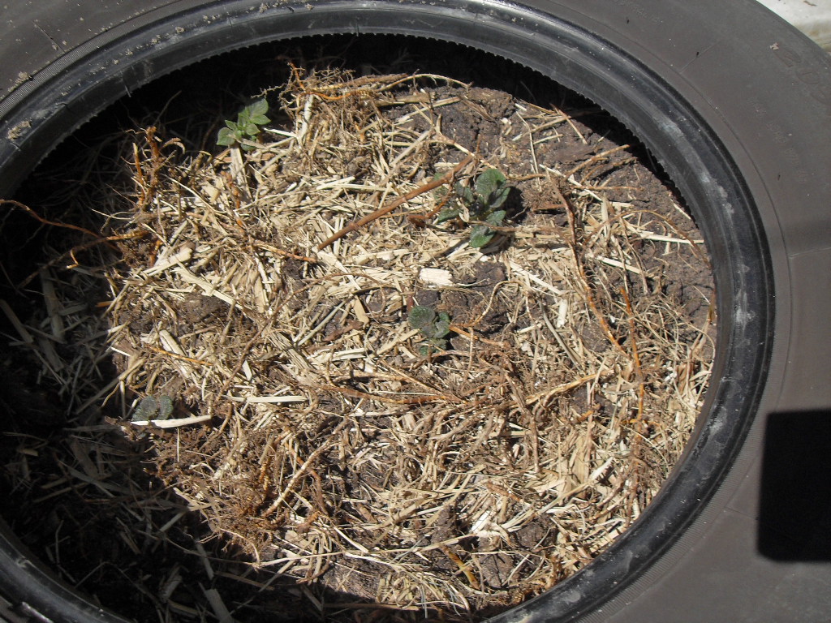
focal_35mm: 37
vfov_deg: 38.7
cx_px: 416
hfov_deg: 50.1
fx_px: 888
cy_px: 312
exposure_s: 1/125
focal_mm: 6.3
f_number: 8.9
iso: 80
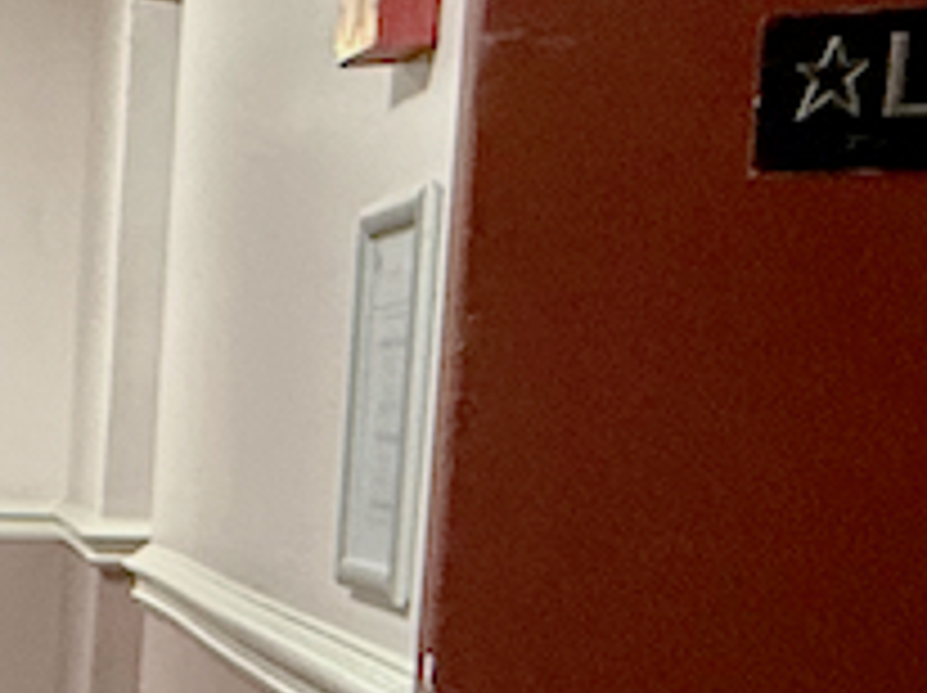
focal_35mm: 87
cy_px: 576
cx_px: -1773
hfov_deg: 11.9
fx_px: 2327
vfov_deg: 16.8
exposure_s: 1/60
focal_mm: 2.22
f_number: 2.2
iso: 250
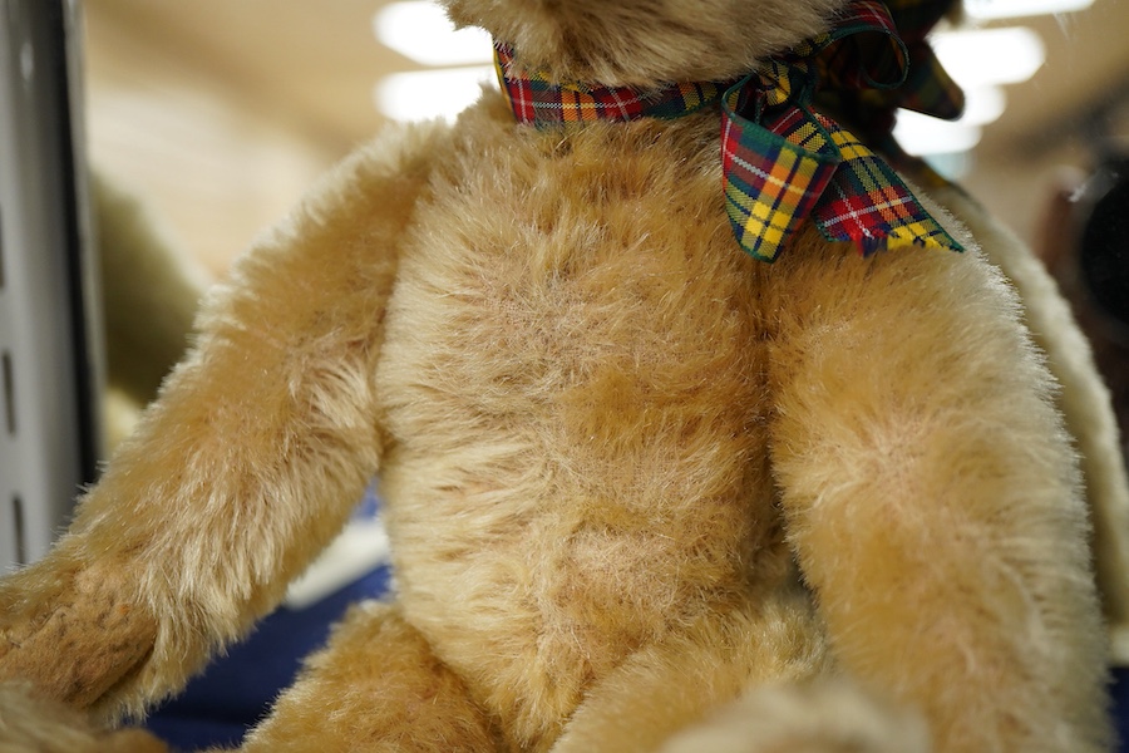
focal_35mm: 45
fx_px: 1411
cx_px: 564
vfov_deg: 29.9
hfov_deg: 43.6
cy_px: 376
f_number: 6.3
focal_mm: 30
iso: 1250
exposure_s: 1/125
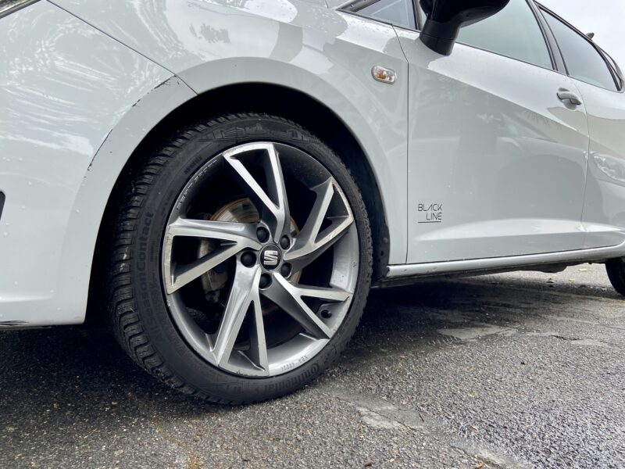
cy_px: 234
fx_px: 469
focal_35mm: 26
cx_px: 312
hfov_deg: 67.3
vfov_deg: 53.1
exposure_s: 1/651
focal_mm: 4.25
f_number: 1.8
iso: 32
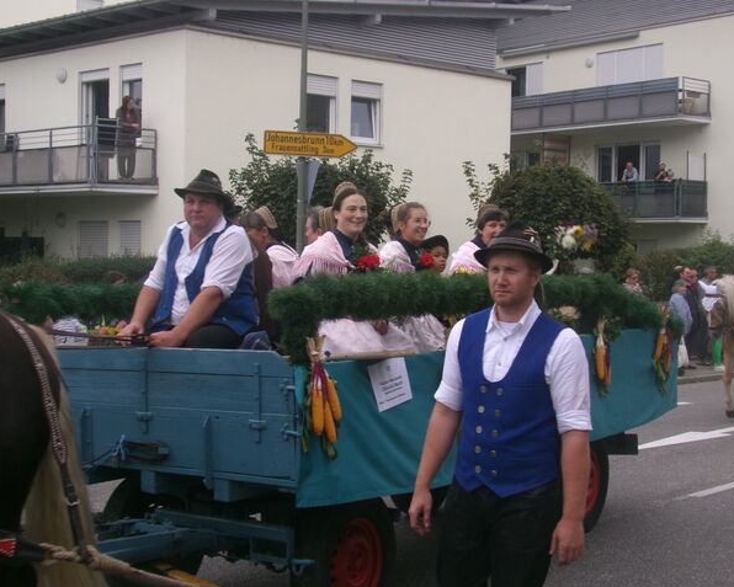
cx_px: 382
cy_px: 298
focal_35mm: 51
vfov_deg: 29.7
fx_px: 1108
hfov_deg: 36.6
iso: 100
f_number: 4.2
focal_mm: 8.5
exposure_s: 1/140
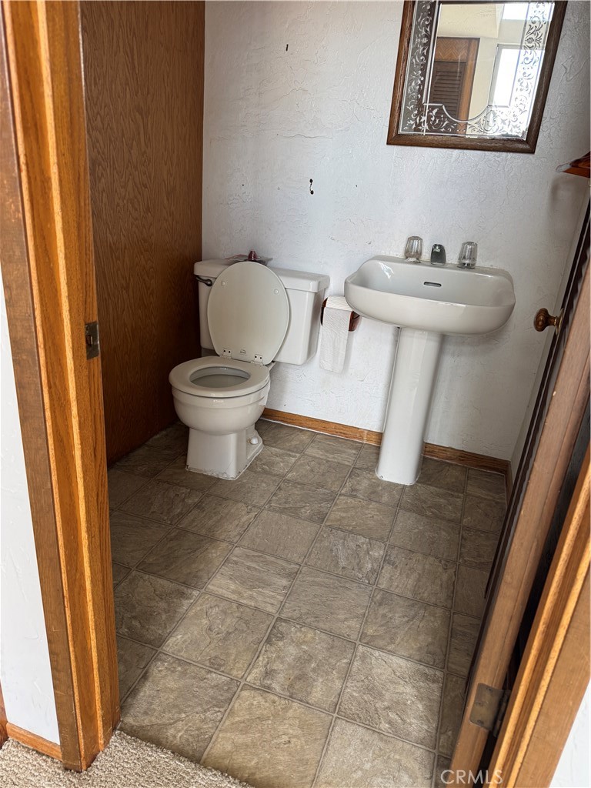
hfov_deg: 56.8
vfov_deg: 71.6
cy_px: 394
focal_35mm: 24
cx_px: 296
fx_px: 546
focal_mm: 6.76
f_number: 1.78
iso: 125
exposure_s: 1/121
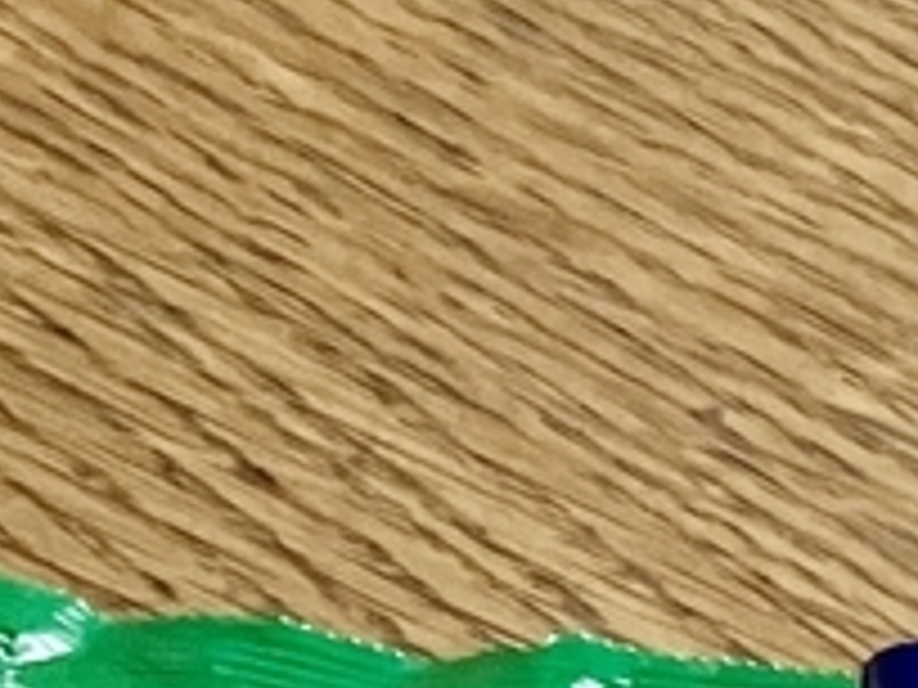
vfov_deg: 8.1
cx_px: 212
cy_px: 1776
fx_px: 4376
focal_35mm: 165
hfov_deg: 11.9
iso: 640
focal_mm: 3.99
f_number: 1.8
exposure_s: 1/30
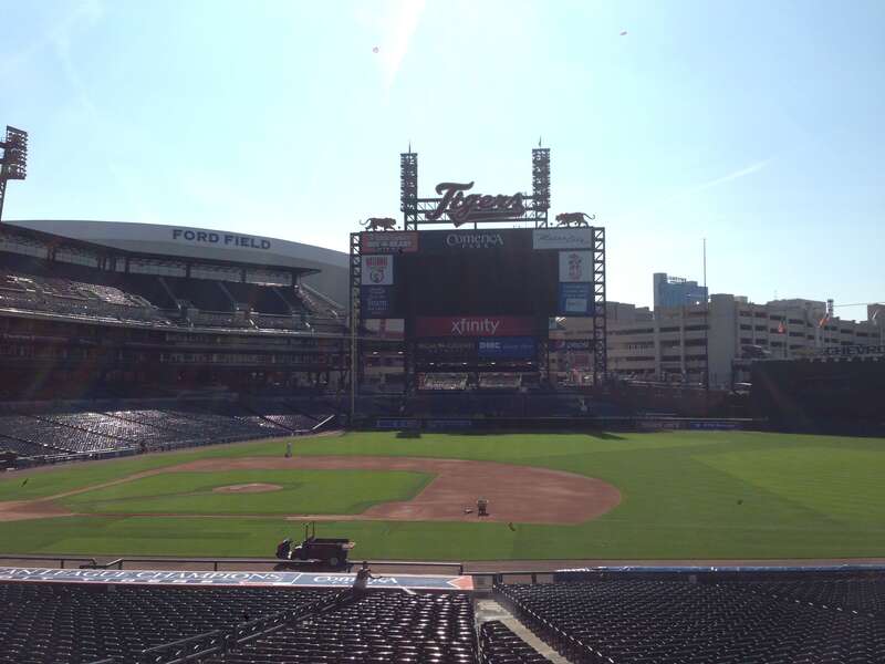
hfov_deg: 55.4
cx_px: 442
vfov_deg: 42.9
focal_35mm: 33
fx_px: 844
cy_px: 332
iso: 50
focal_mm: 4.13
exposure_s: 1/2008
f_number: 2.4
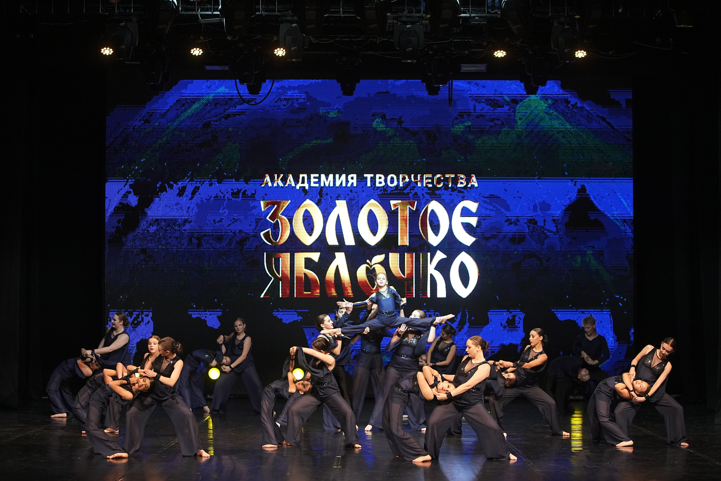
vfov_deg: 17.5
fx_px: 1562
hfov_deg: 26.0
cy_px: 240
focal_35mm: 78
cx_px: 360
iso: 4000
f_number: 4
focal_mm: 78
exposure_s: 1/400
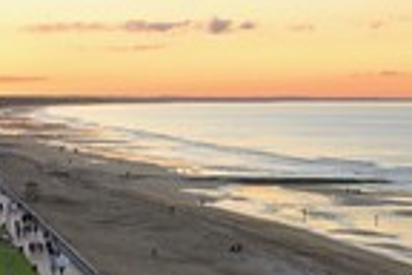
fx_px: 1270
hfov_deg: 18.4
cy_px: 292
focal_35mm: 111
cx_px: 133
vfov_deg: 12.2
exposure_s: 1/50
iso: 200
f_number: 8
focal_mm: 38
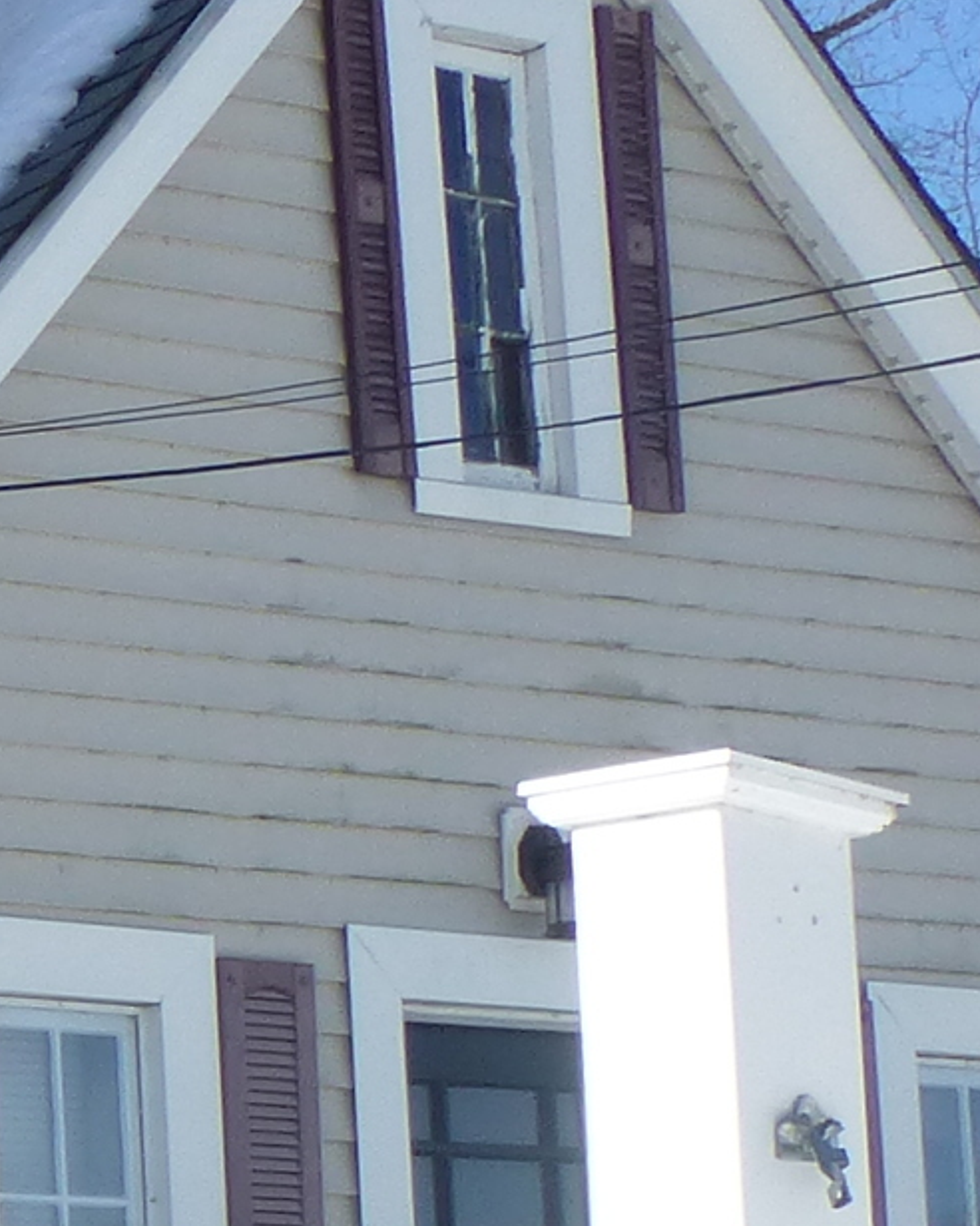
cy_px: 1272
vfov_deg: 16.1
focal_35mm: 117
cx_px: -1536
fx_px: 4242
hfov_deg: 10.8
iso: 100
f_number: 4
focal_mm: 4.3
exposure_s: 1/640
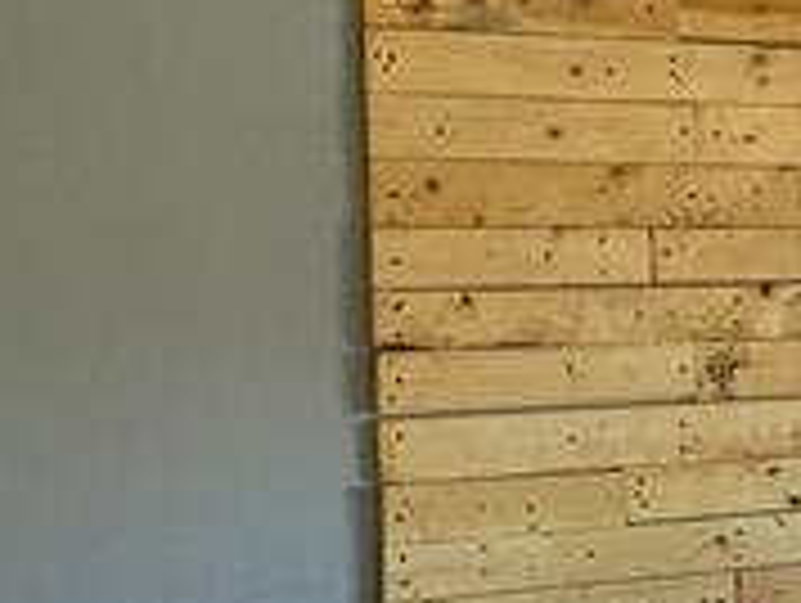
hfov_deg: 16.7
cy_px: 488
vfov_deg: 14.2
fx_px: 2410
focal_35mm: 104
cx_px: 1278
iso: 100
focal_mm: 4.15
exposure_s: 1/30
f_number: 2.2
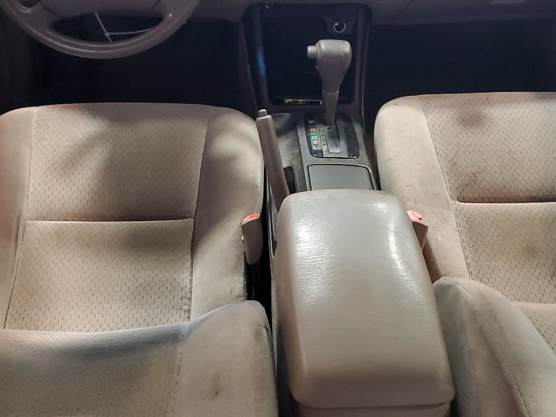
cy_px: 150
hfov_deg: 44.8
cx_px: 288
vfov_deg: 34.1
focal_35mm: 42
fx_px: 675
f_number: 1.5
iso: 311
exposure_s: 1/24
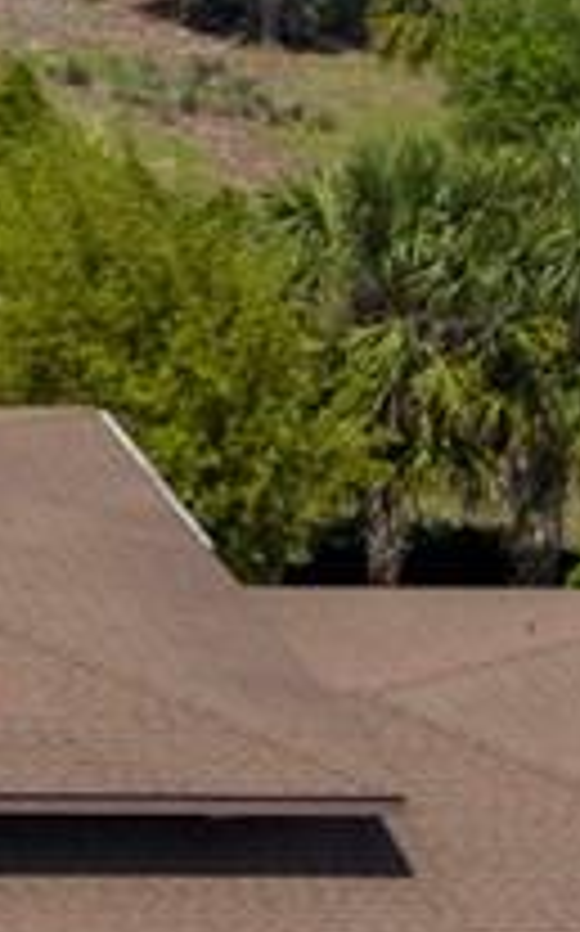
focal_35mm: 197
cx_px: -760
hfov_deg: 6.4
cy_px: 410
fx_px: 4993
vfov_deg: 10.6
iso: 140
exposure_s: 1/8000
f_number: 1.8
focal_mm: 8.67
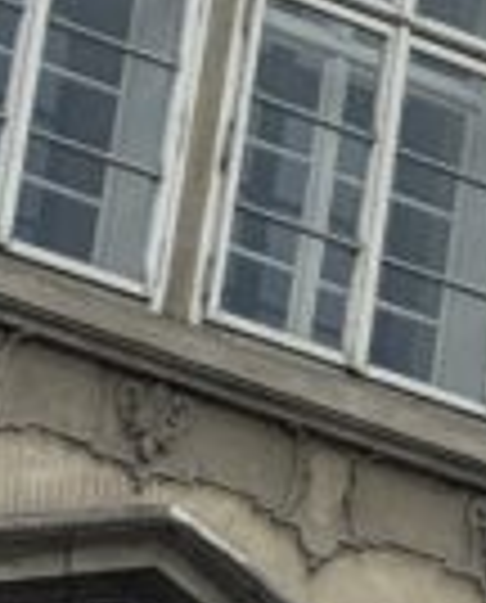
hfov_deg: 4.2
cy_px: -621
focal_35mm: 357
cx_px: 1634
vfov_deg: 5.3
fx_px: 6390
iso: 64
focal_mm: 6.76
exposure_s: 1/4049
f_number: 1.78
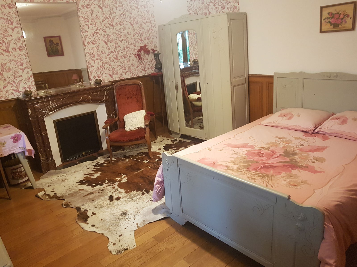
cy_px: 134
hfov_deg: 67.3
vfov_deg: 53.1
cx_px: 178
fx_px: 268
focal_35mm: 26
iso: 200
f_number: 1.7
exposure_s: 1/11
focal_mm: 4.2
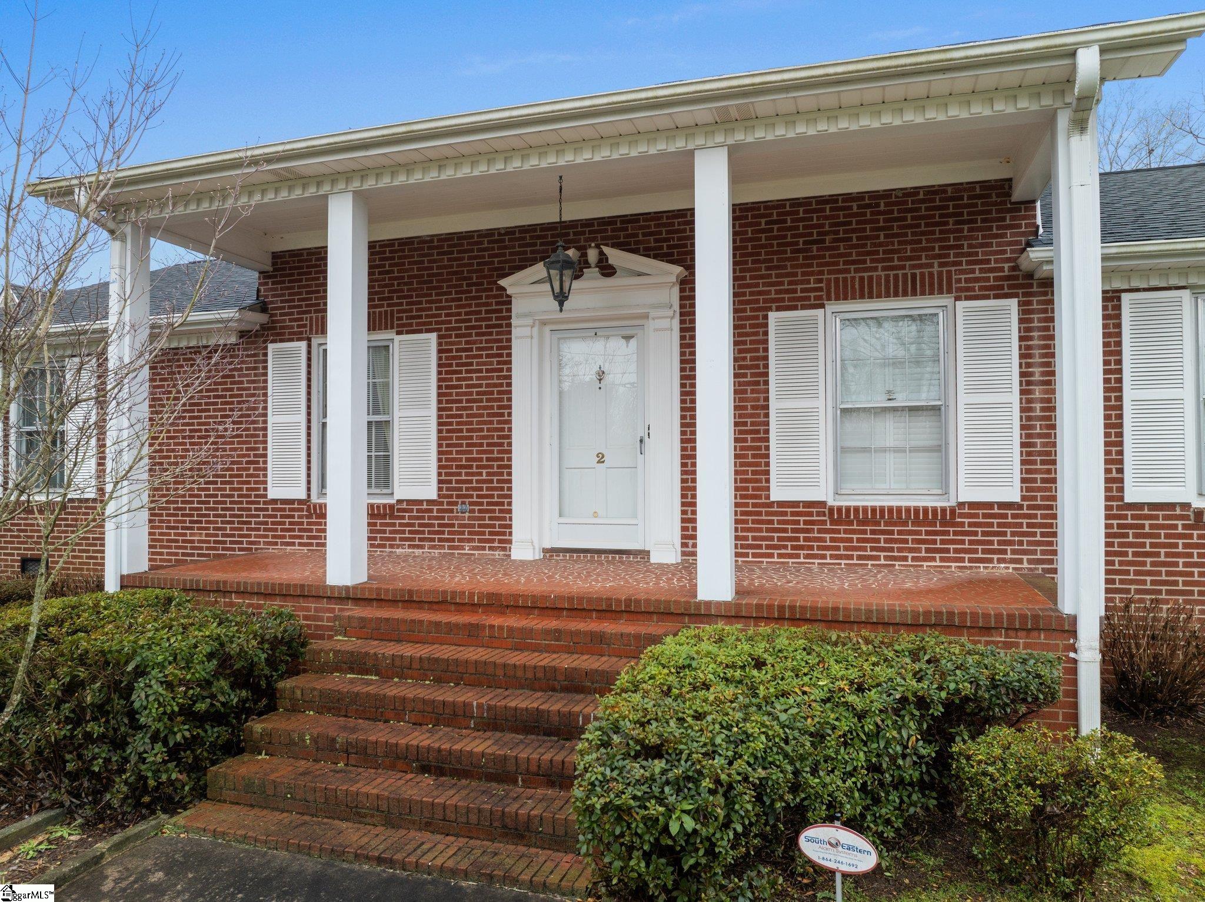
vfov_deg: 56.8
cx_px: 602
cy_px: 451
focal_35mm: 24
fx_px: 835
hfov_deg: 71.6
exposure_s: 1/13
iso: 100
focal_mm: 12.29
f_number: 4.5
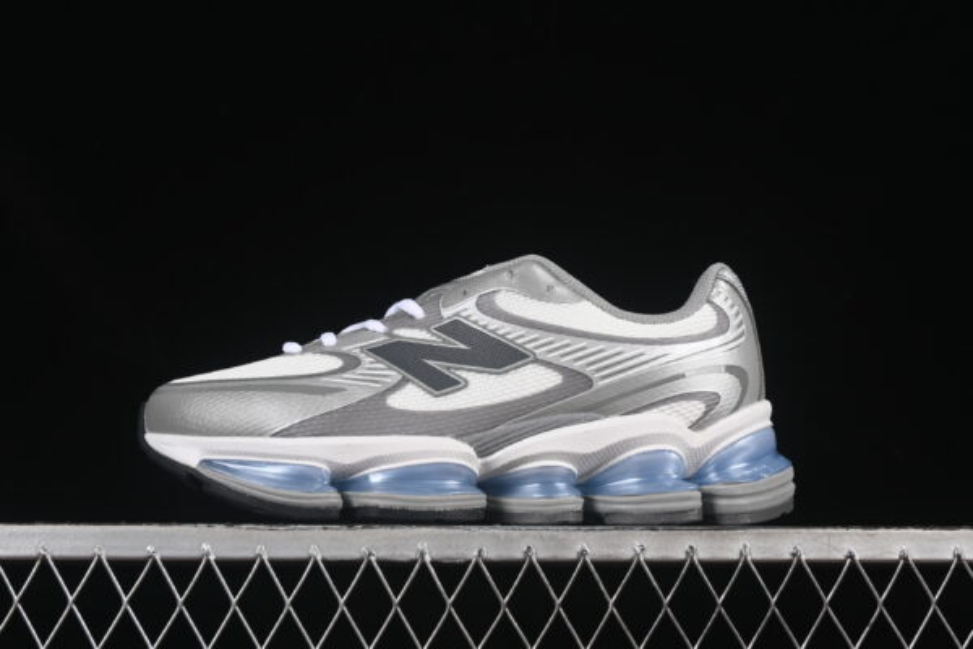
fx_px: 2027
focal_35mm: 75
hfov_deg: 27.0
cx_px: 486
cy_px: 324
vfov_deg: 18.2
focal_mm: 50
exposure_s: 1/80
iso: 160
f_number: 8
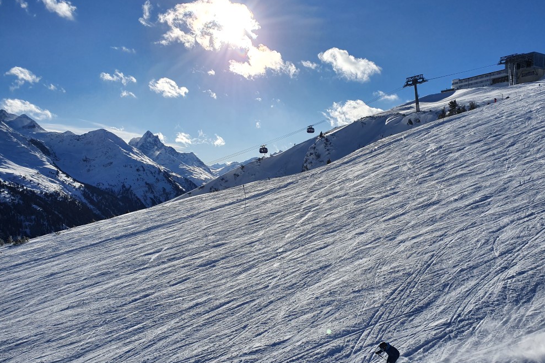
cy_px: 170
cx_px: 278
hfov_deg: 65.5
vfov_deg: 46.4
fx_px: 424
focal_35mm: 28
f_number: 2.4
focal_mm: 4.32
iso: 50
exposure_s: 1/5072
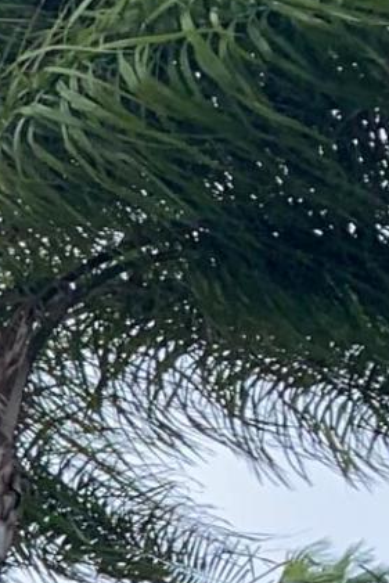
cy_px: 1191
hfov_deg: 5.9
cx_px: -1304
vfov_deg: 10.2
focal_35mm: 185
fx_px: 2996
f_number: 1.8
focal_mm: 4.25
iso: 25
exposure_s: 1/158
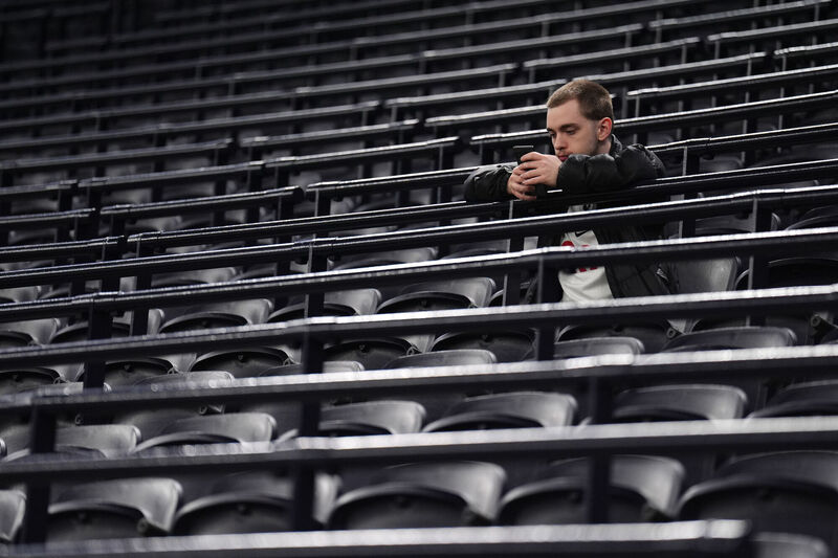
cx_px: 419
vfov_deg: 6.9
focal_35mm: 200
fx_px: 4654
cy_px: 279
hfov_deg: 10.3
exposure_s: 1/1250
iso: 2500
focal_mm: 200
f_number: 2.8
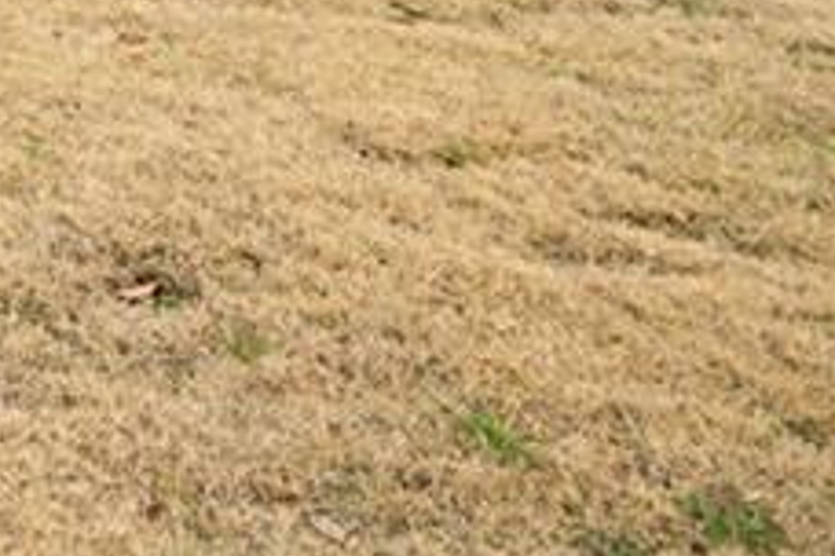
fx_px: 1879
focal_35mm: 81
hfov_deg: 16.0
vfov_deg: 14.1
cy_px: -563
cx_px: -1033
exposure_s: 1/15
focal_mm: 18
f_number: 8
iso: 400
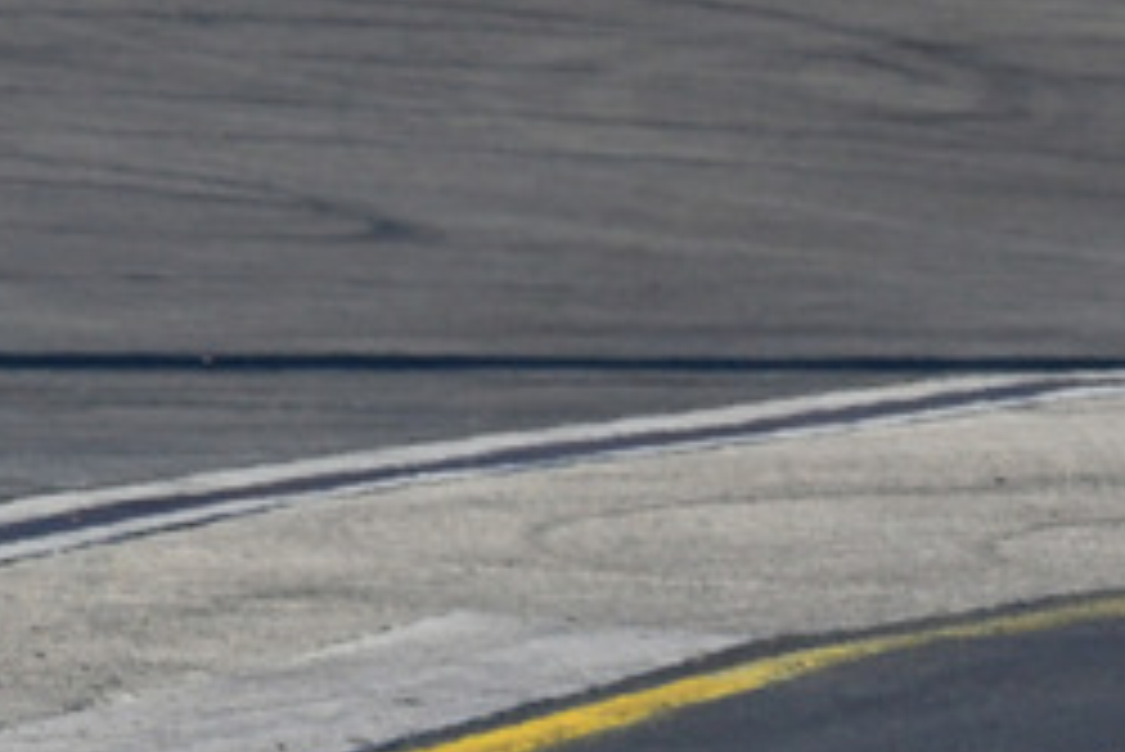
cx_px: 1706
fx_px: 52528
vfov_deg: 0.8
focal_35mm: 1680
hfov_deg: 1.2
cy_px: 788
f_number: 11
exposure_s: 1/640
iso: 800
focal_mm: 350
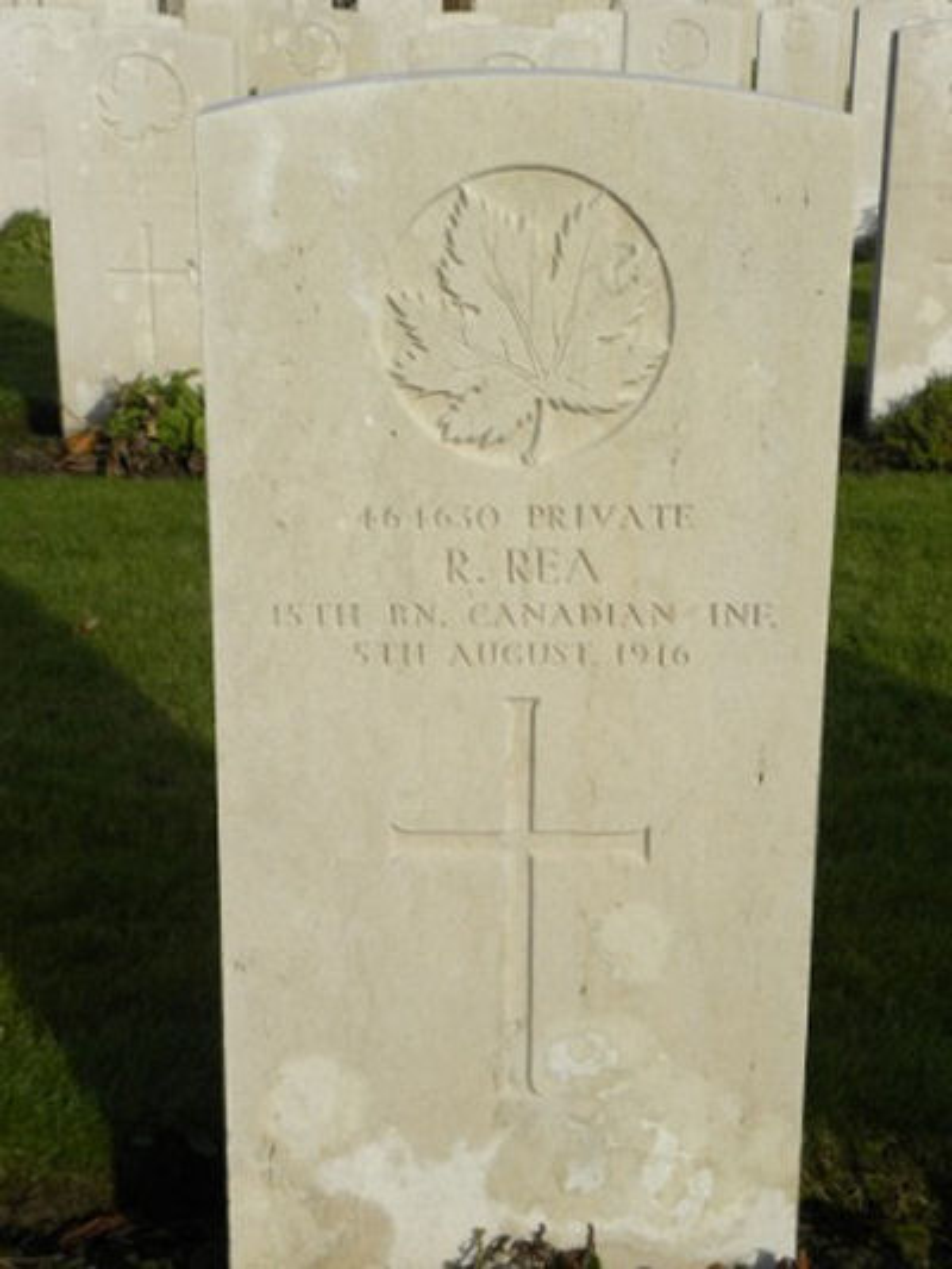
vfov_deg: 33.2
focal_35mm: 58
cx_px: 476
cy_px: 634
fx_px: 2126
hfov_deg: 25.2
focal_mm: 10.3
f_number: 5.6
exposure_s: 1/325
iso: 64
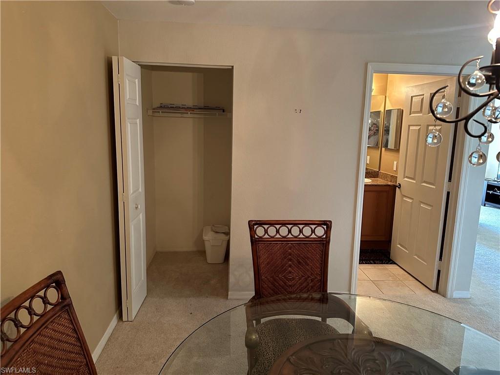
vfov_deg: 56.8
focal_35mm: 24
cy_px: 188
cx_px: 250
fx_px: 347
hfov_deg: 71.6
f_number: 1.78
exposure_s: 1/60
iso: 400
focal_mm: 6.86
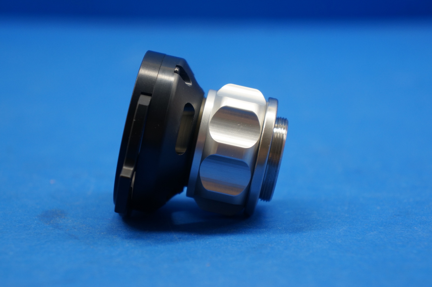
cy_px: 144
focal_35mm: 82
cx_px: 216
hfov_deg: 24.6
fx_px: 989
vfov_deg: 16.5
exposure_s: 1/60
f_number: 5.6
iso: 400
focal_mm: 55
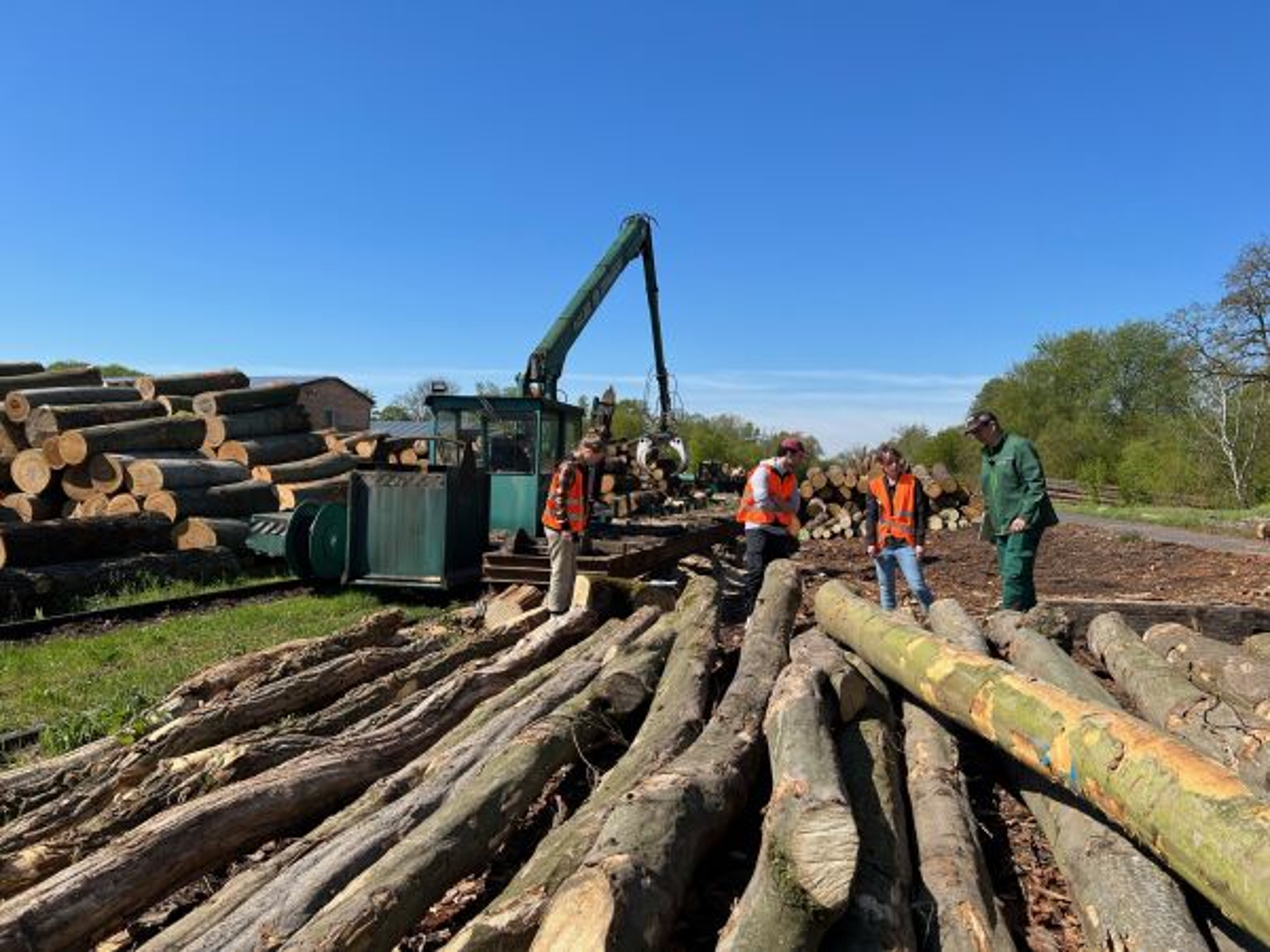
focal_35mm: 26
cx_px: 635
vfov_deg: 53.1
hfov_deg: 67.3
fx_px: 954
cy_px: 476
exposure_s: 1/3704
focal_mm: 5.7
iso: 50
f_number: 1.5
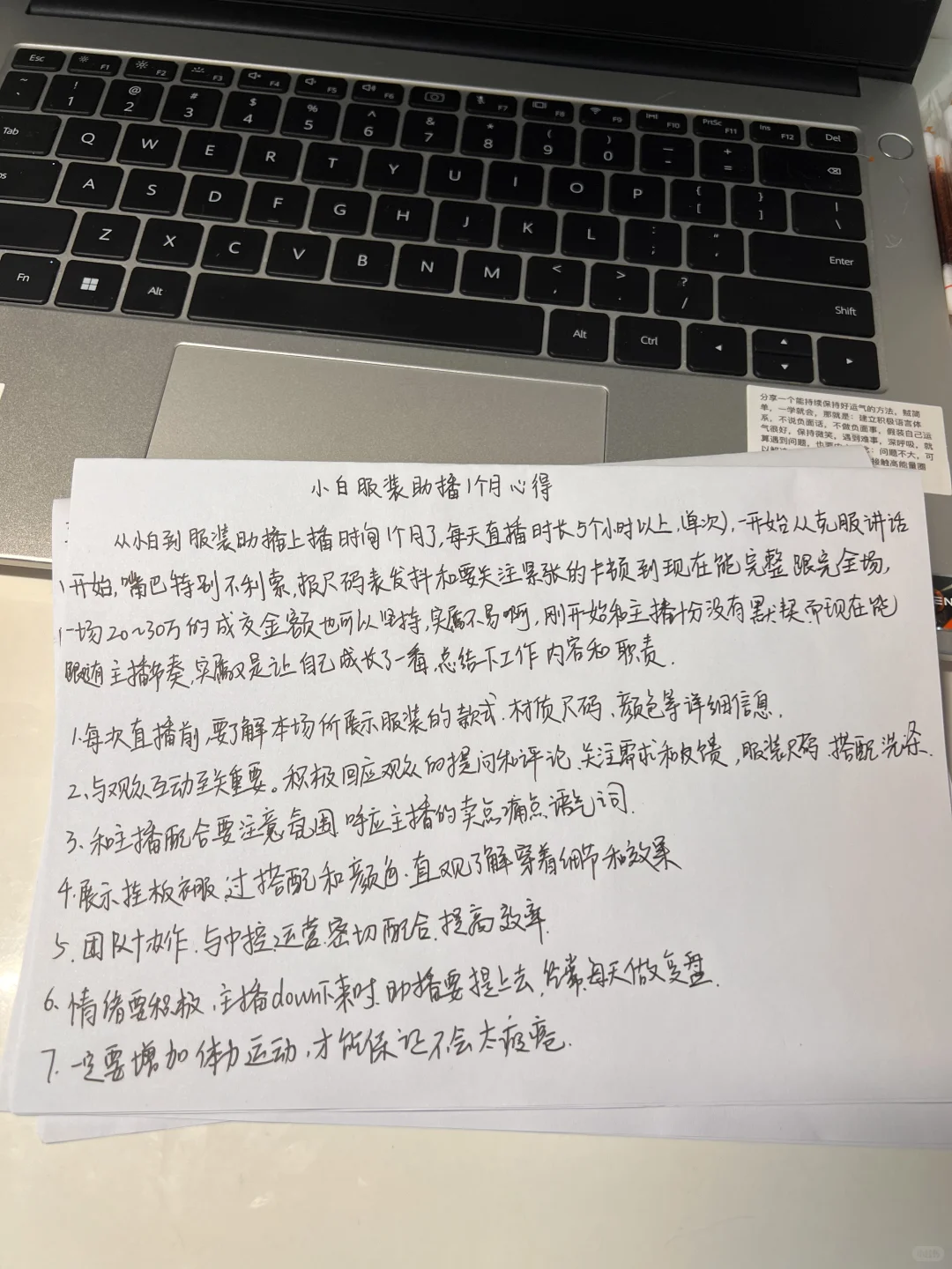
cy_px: 634
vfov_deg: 67.3
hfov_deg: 53.1
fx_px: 953
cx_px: 476
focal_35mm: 26
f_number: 1.5
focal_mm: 5.7
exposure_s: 1/121
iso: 32
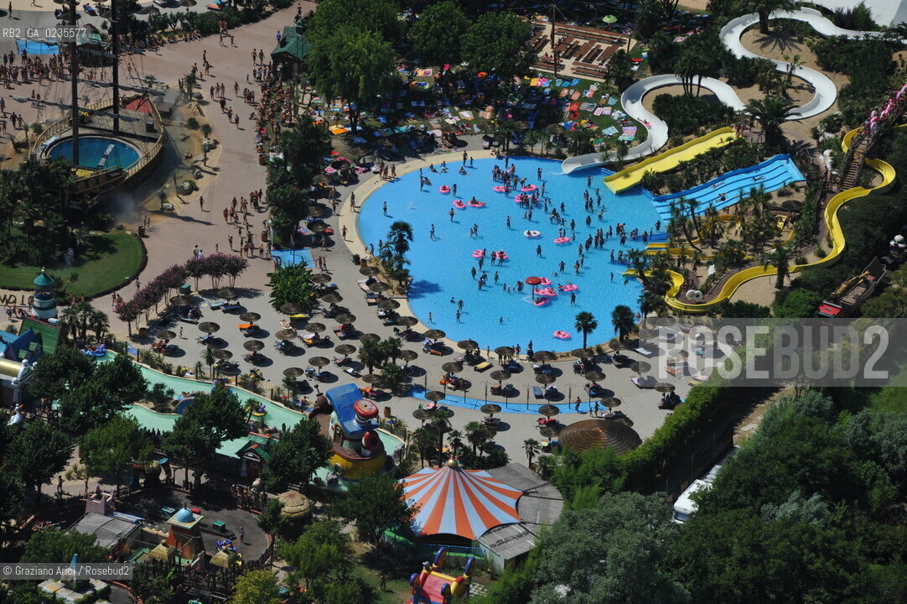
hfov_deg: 10.3
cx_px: 454
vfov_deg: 6.9
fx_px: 5036
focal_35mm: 200
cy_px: 302
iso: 400
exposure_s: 1/2000
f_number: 9
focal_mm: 200
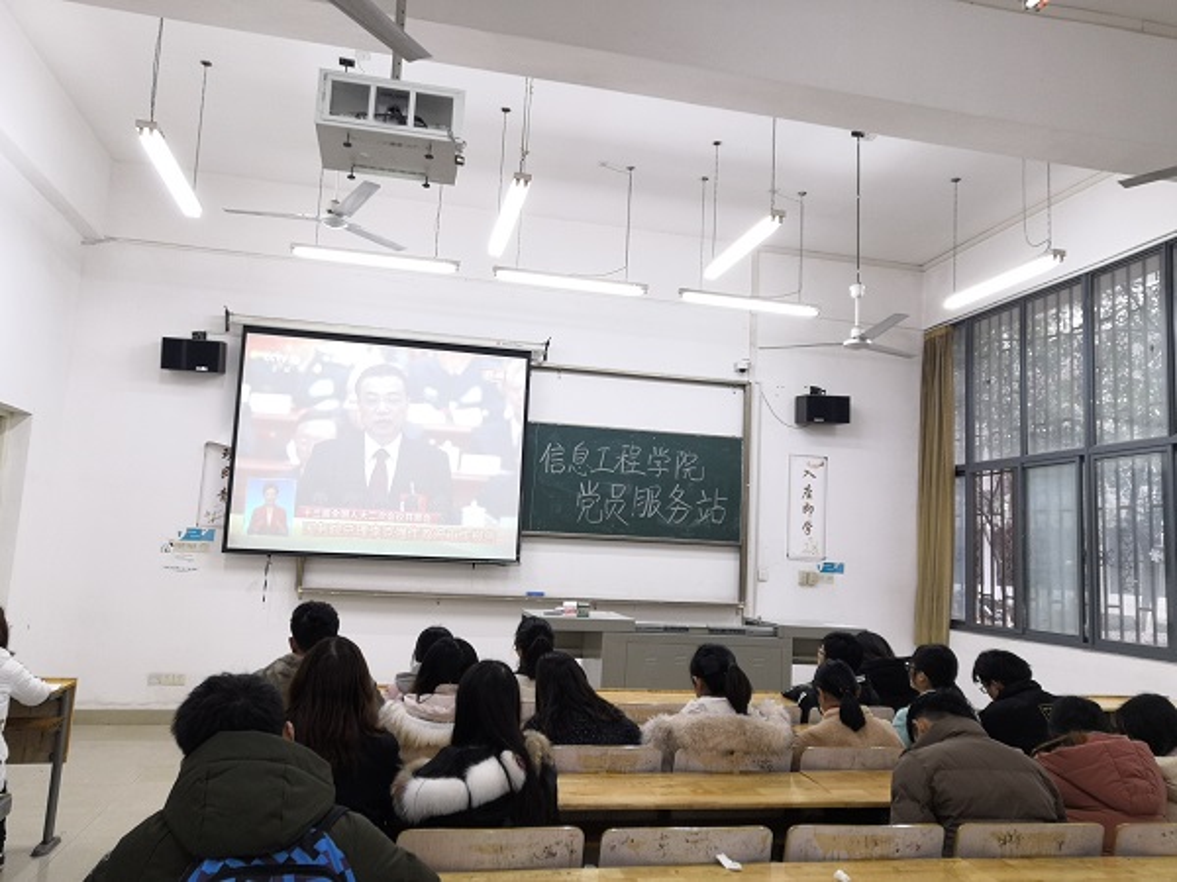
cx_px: 588
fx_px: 918
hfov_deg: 65.3
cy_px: 441
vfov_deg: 51.4
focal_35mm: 27
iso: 320
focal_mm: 3.95
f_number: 1.8
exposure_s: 1/50
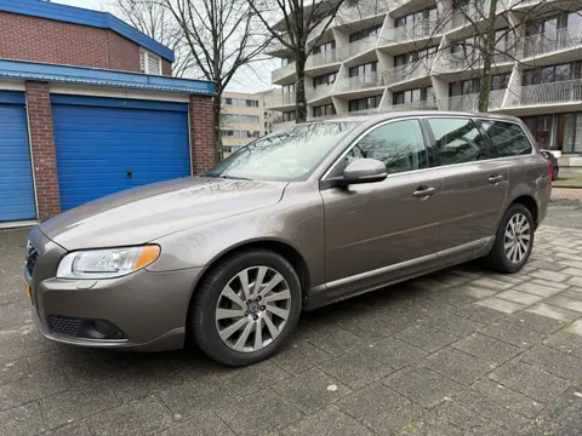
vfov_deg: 56.8
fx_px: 404
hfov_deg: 71.6
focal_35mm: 24
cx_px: 291
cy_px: 218
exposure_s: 1/129
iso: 80
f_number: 1.78
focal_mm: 6.76
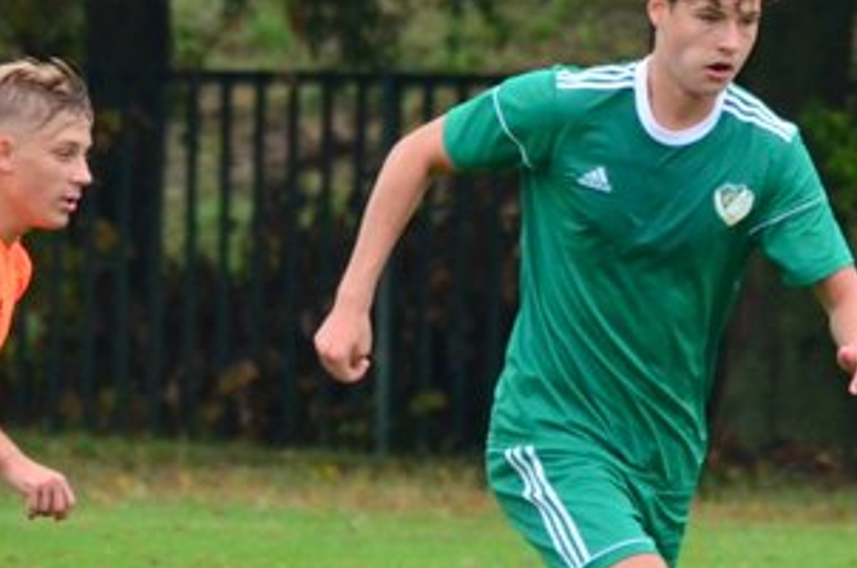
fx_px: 28316
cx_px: 587
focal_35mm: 1192
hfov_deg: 1.7
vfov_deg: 1.1
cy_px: 375
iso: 2000
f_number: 7.1
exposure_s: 1/640
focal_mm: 300
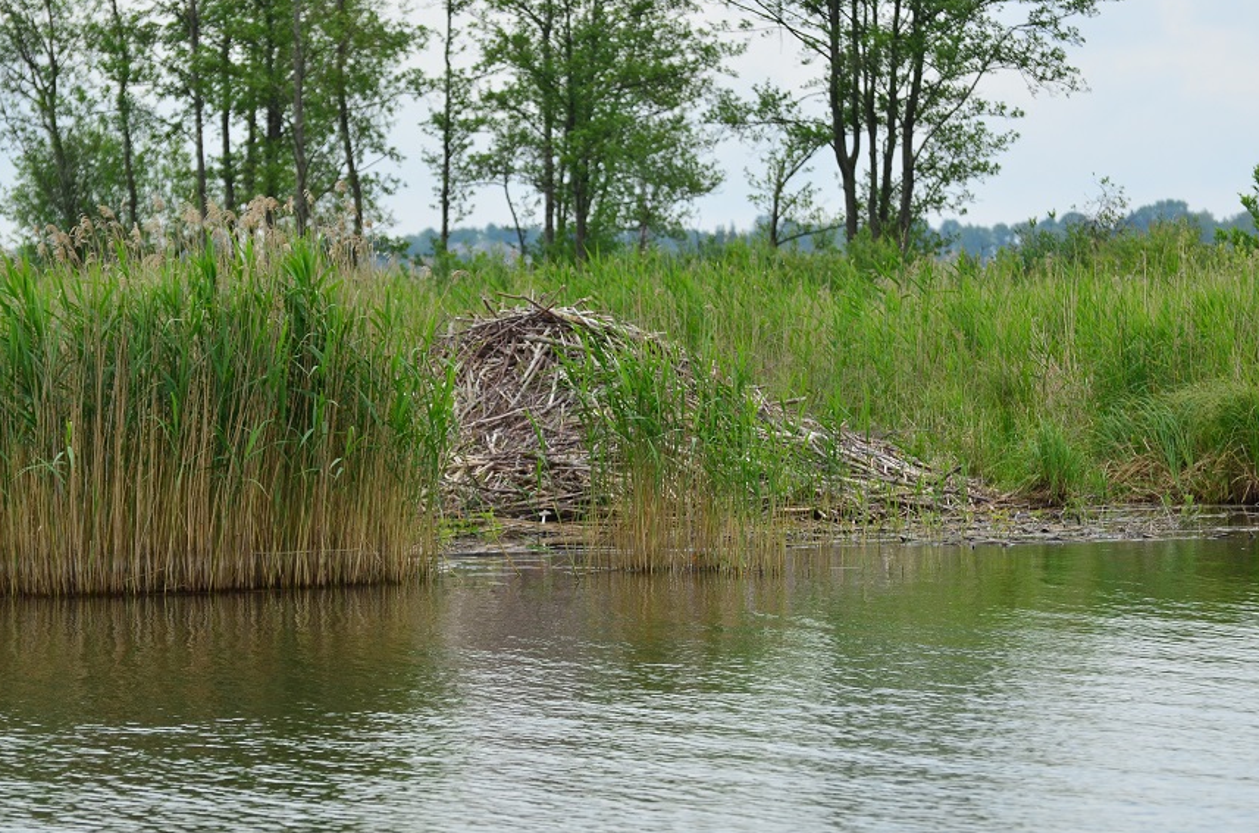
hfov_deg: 9.4
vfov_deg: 6.3
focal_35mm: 219
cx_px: 596
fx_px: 7626
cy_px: 375
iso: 640
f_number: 4.8
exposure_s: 1/2500
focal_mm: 125
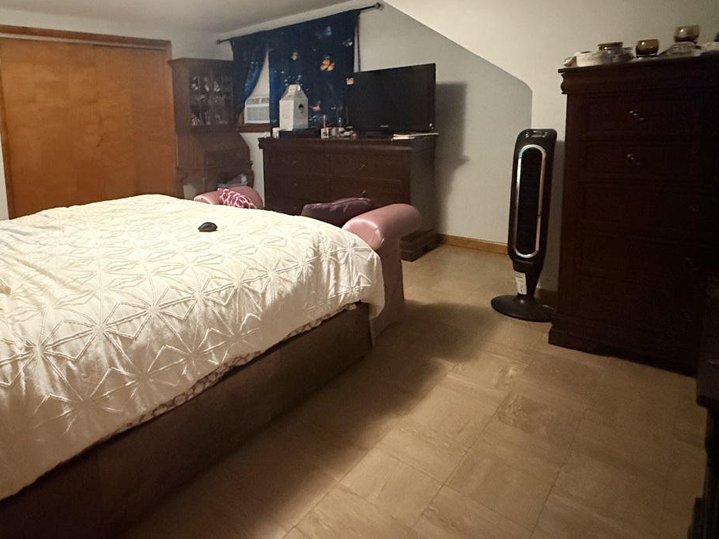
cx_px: 197
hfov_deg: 72.1
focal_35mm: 22
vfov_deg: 59.5
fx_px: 457
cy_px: 176
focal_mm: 2.22
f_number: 2.2
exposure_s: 1/40
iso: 1000
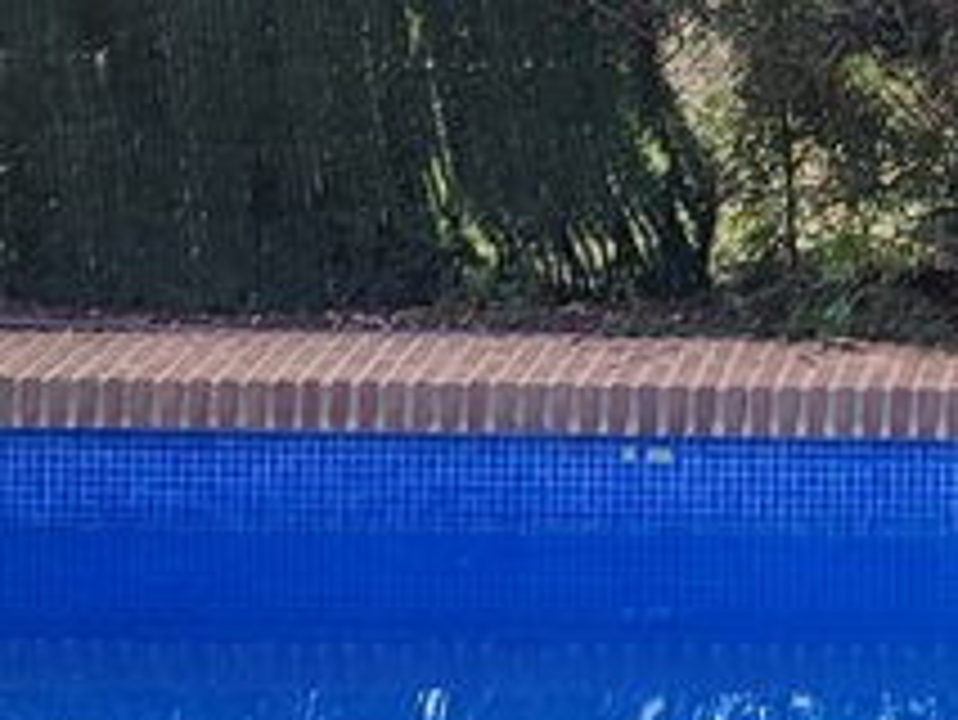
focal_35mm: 144
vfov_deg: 9.8
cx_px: 1043
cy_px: -544
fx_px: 3987
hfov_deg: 13.4
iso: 50
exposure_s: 1/777
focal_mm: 5.89
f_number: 1.89
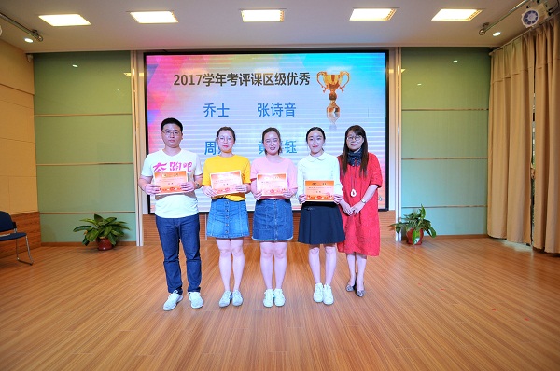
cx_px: 280
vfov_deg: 71.9
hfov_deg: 95.1
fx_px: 256
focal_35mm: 16
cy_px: 186
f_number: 2.8
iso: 320
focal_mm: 11
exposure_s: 1/400
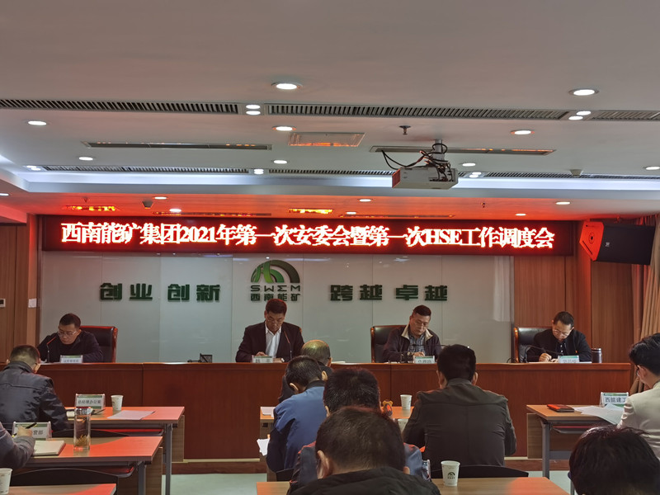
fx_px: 877
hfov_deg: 41.2
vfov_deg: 31.5
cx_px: 330
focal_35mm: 46
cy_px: 248
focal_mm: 5.56
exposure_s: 1/100
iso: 50
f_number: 1.6
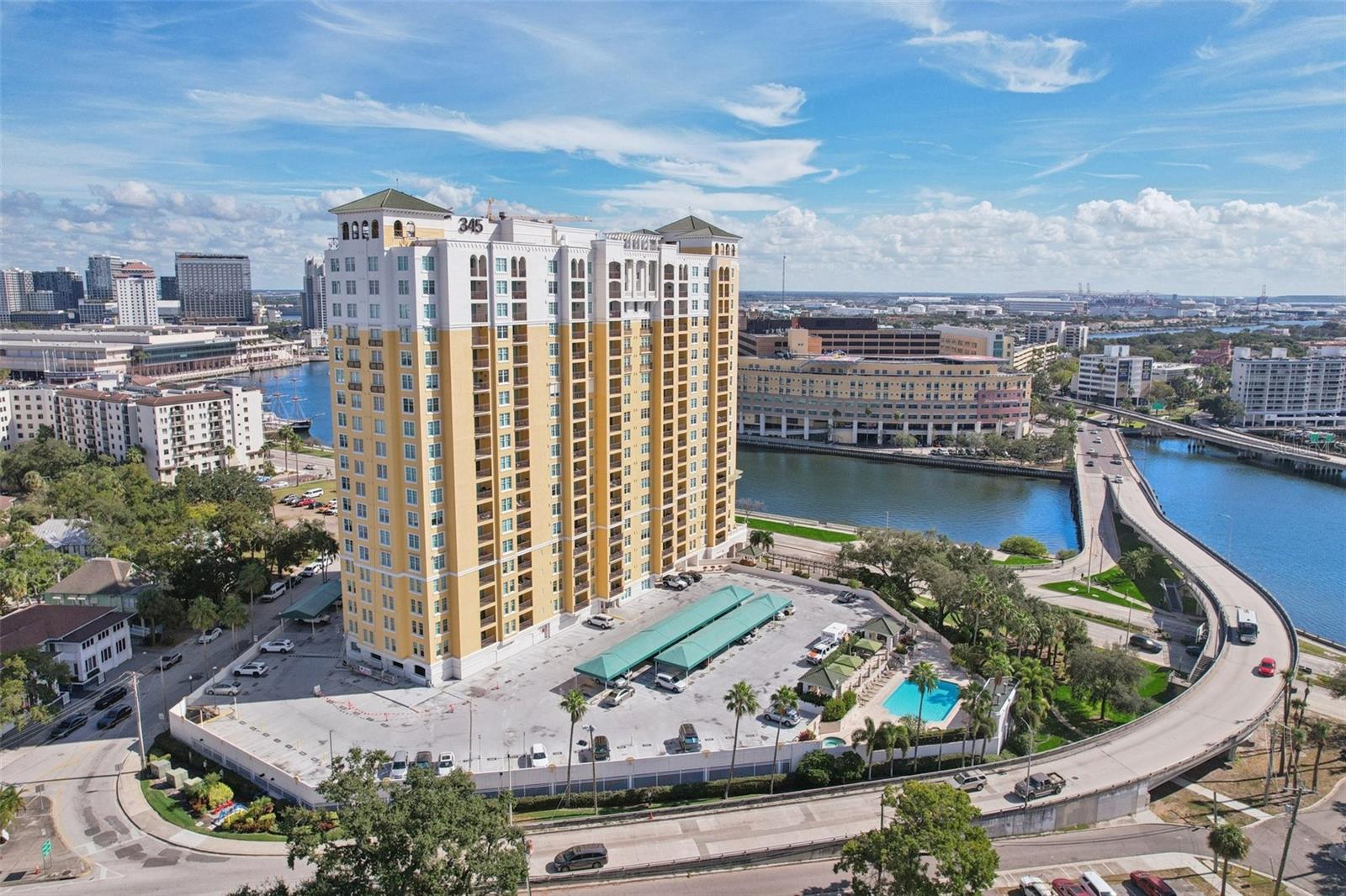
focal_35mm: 22
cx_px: 673
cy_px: 448
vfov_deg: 57.2
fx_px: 822
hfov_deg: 78.6
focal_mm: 8.4
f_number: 2.8
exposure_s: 1/3200
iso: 140
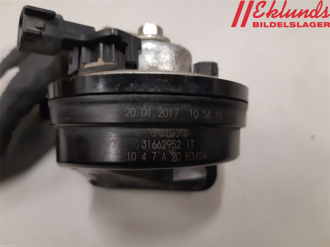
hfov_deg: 67.3
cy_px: 124
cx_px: 165
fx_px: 248
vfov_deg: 53.1
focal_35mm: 26
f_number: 1.7
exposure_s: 1/50
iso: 250
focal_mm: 3.93
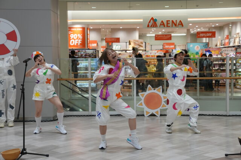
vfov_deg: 22.9
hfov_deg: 34.0
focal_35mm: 59
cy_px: 80
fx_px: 394
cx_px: 120
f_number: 4
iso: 800
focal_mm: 59
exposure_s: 1/160
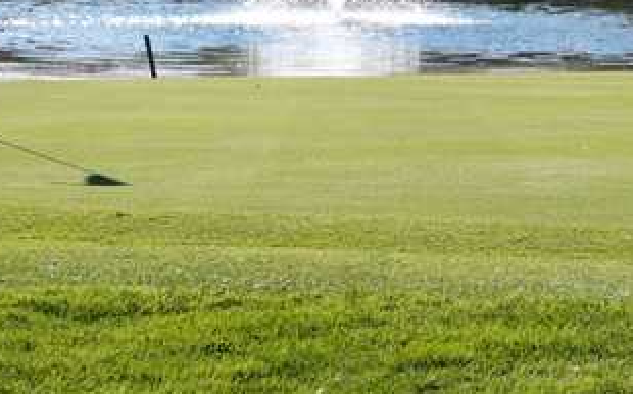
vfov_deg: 6.4
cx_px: 206
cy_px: -14
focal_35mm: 205
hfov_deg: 10.2
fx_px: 3534
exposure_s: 1/1250
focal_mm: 65
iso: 500
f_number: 5.6
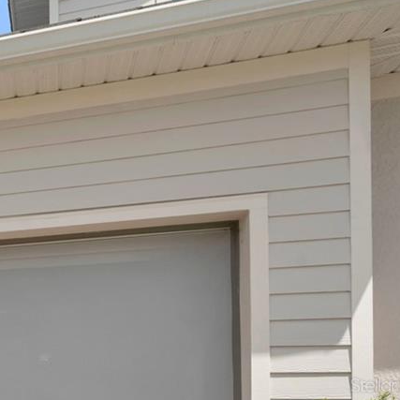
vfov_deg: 31.3
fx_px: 667
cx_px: -316
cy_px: 385
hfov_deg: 21.7
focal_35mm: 51
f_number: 9
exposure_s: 1/640
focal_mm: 16
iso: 200
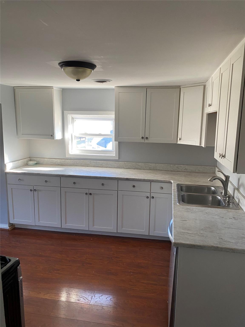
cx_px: 122
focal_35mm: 26
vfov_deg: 67.3
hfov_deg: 53.1
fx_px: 245
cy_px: 164
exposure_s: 1/68
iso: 125
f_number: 1.8
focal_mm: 4.25
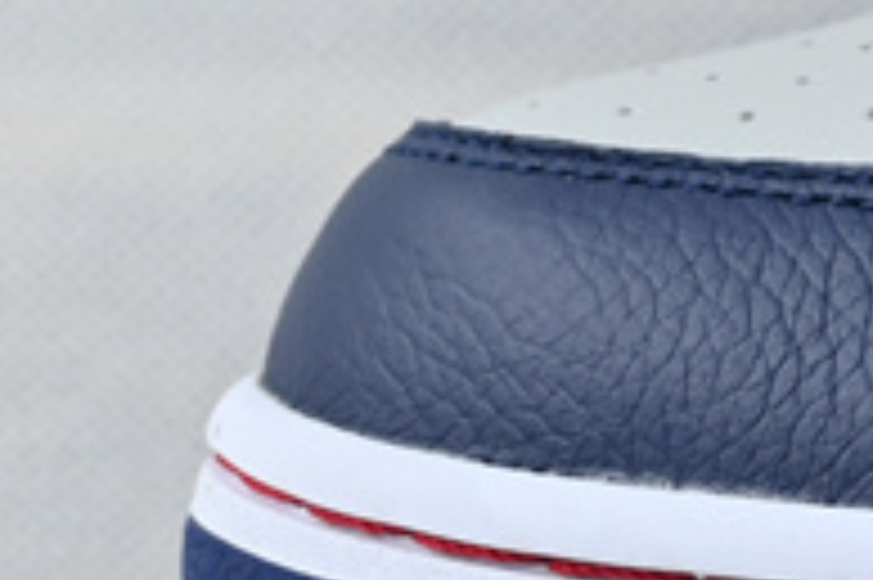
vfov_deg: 4.7
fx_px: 7088
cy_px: -85
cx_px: 2344
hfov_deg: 6.6
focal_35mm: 293
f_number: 5
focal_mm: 31.5
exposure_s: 1/50
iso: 100
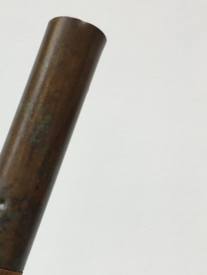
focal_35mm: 51
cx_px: 32
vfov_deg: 37.0
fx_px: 407
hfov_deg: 27.8
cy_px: 186
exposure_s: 1/100
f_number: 2.2
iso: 32
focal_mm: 4.15
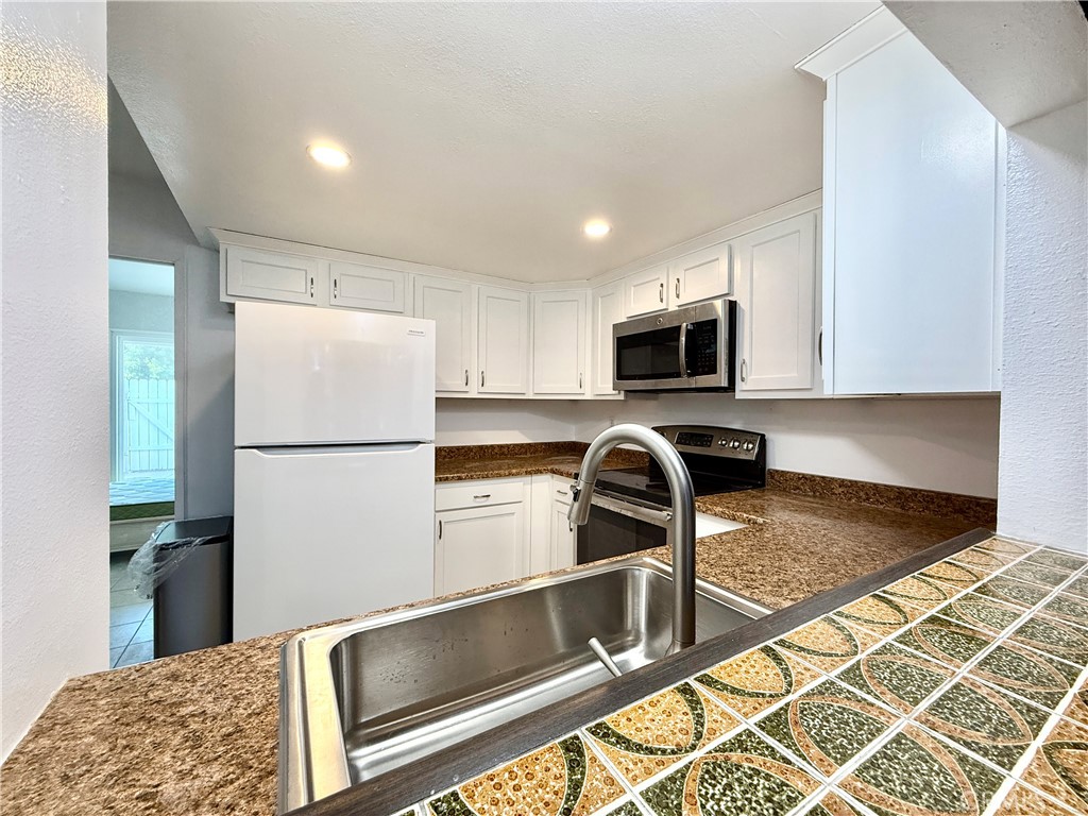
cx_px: 544
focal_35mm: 14
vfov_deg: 85.7
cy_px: 408
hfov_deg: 102.1
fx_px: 440
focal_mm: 2.22
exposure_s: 1/120
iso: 160
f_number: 2.2
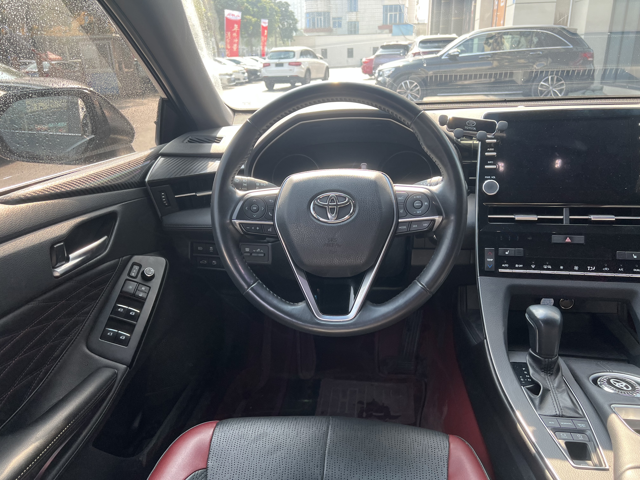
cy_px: 240
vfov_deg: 53.1
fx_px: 481
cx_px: 320
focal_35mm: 26
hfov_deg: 67.3
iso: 64
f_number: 1.5
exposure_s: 1/164
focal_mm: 5.7
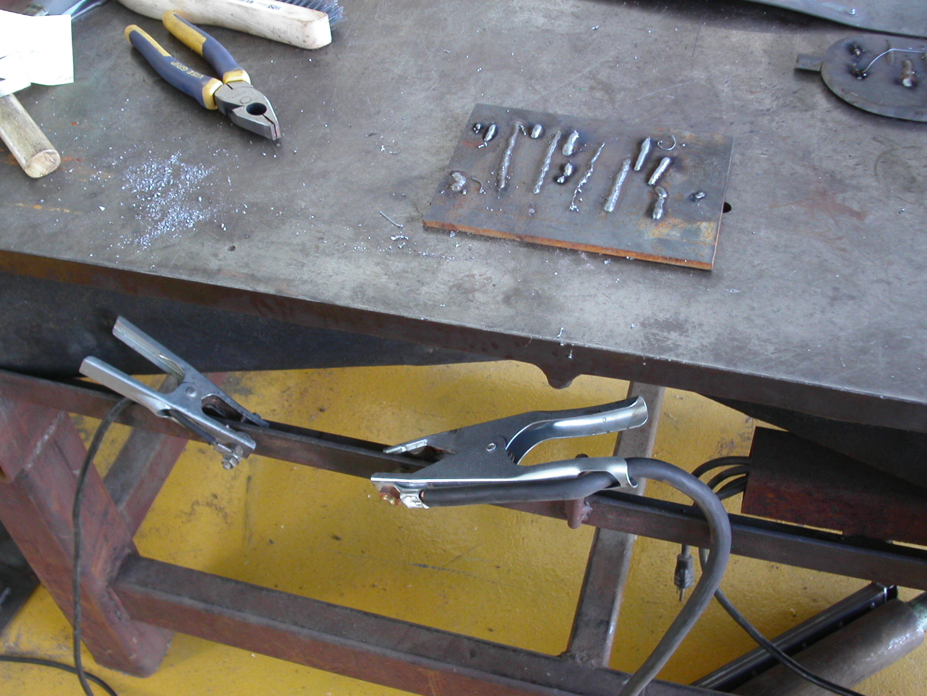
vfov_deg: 37.7
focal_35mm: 38
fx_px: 1018
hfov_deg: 49.0
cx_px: 464
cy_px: 348
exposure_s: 1/30
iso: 155
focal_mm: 7.8
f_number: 2.8
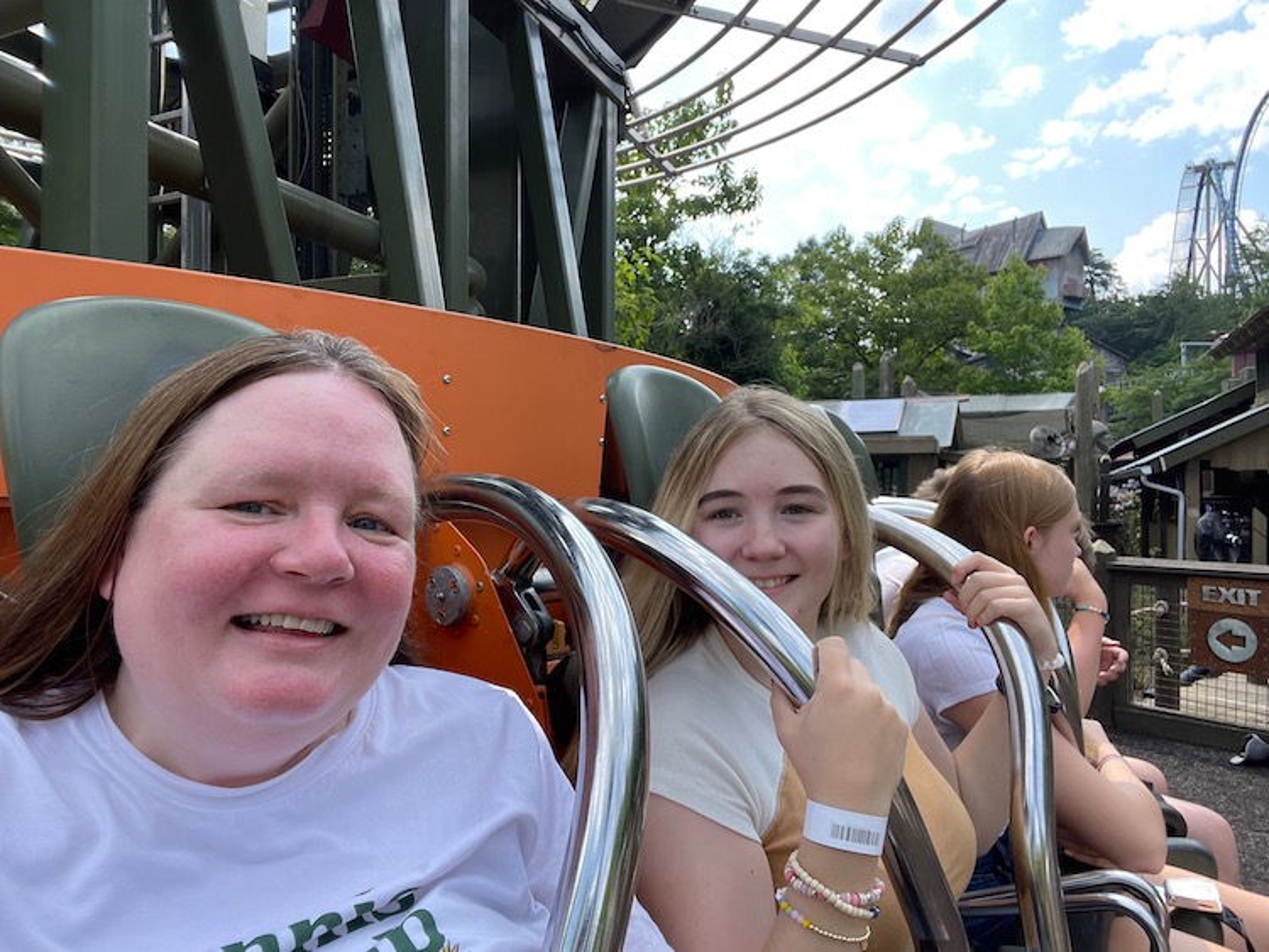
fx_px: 843
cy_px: 476
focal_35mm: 23
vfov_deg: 58.9
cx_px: 634
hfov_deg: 73.9
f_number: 2.2
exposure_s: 1/296
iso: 25
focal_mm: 2.71
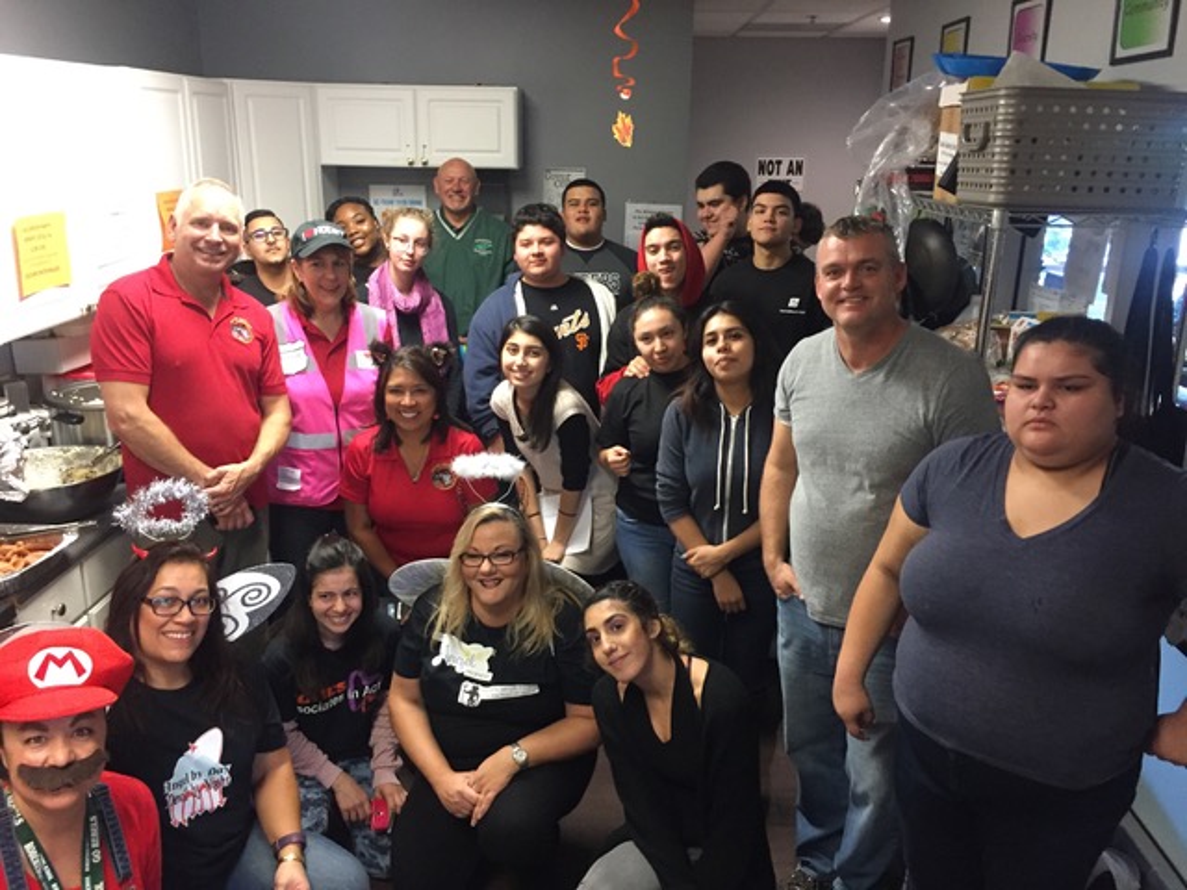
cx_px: 594
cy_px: 445
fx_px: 994
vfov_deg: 48.2
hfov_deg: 61.7
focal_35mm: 29
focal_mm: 4.15
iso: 250
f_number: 2.2
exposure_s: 1/30
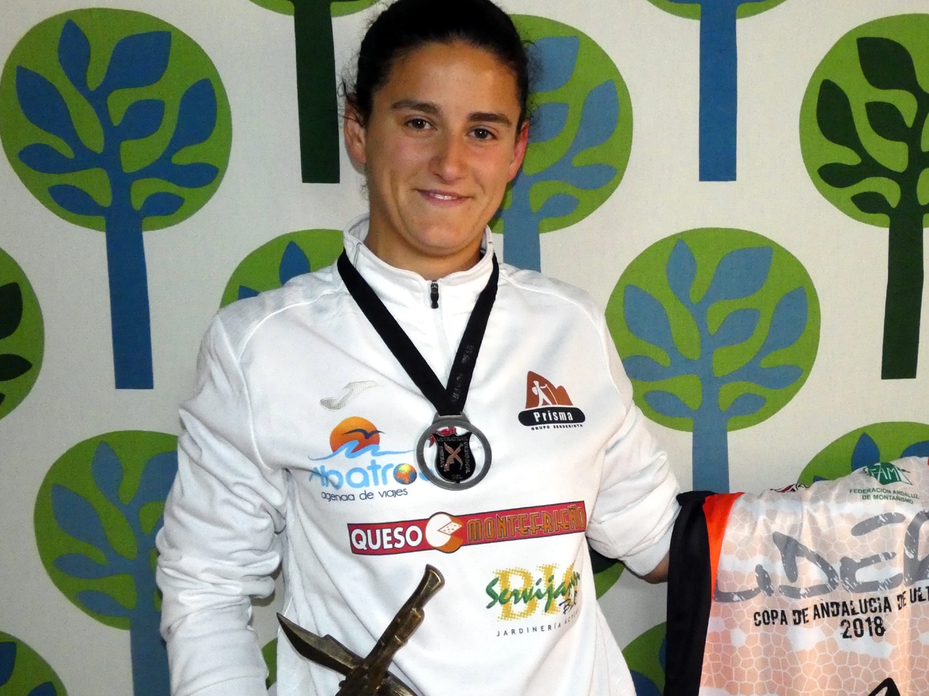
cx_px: 612
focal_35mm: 49
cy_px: 458
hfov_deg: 38.5
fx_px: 1315
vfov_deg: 29.5
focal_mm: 6.2
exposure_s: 1/60
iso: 800
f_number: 3.4
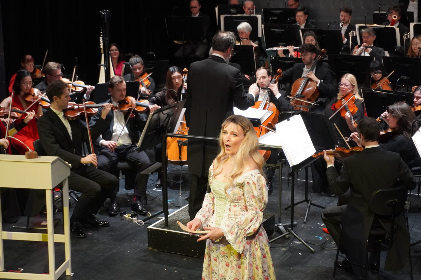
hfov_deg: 27.0
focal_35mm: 75
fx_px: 877
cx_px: 210
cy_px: 140
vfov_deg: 18.2
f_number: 5.6
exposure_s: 1/160
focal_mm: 50
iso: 4000
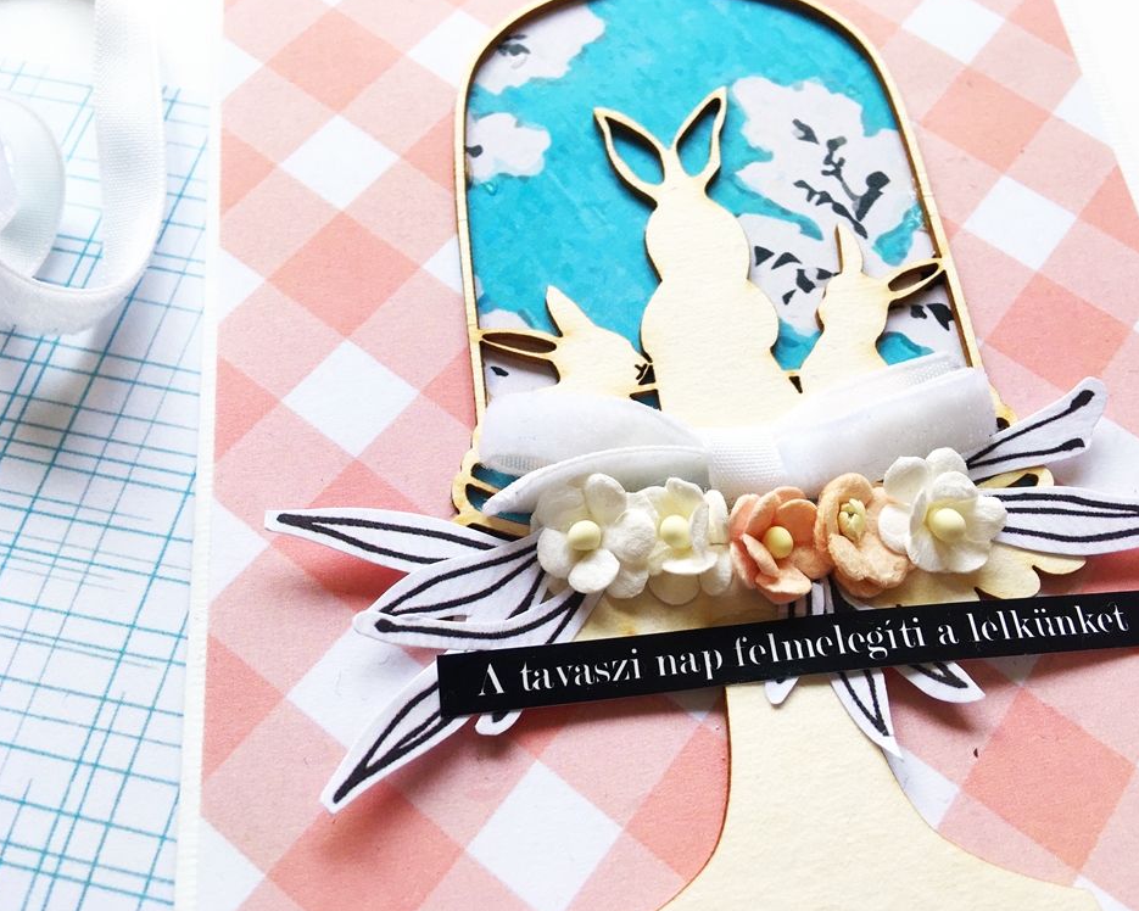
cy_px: 453
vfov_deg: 47.1
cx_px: 596
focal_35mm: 31
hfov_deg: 57.2
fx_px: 1045
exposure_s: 1/100
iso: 32
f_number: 2.2
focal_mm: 4.15
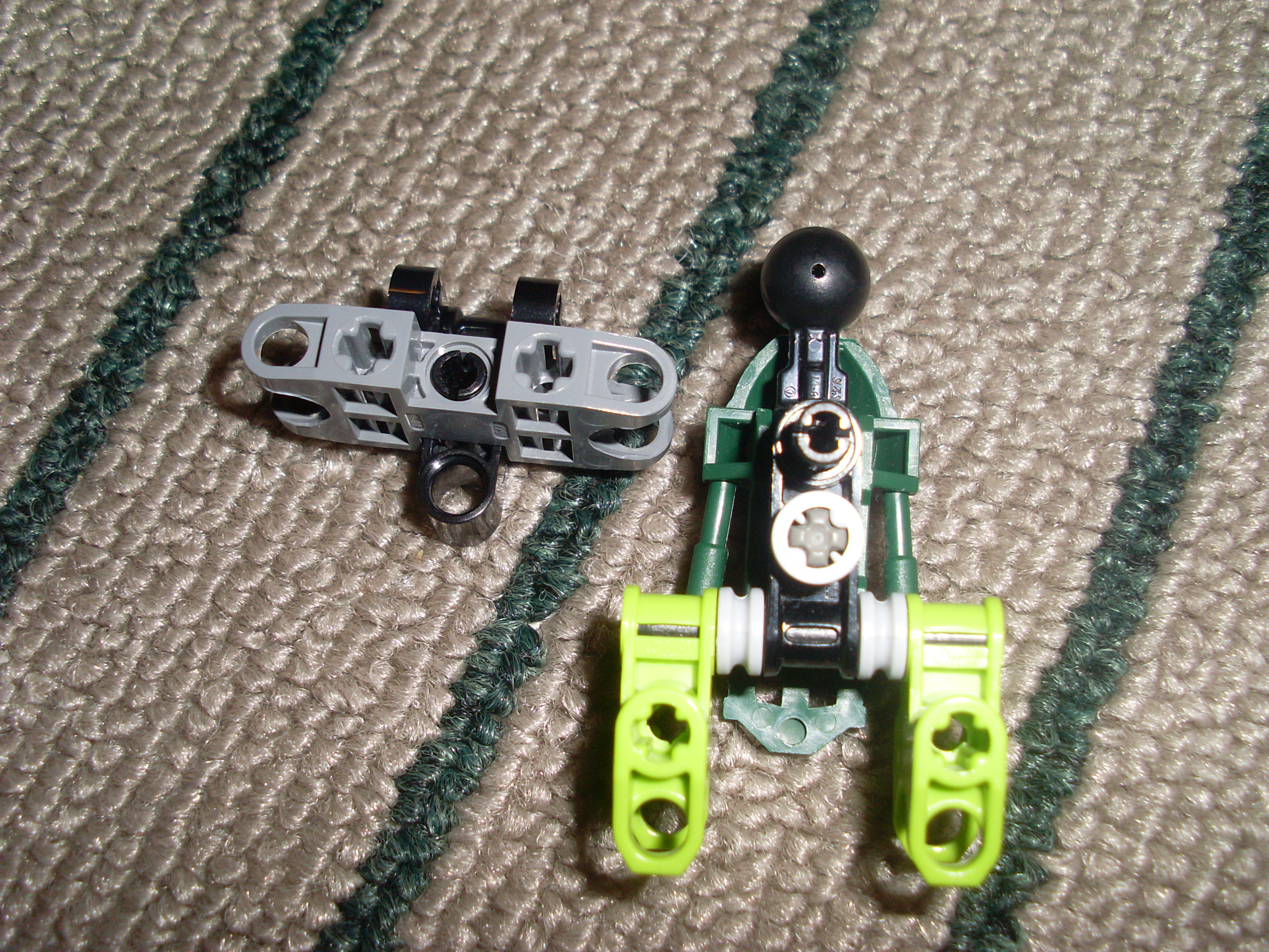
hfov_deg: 49.0
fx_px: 1393
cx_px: 634
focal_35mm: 38
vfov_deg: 37.7
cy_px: 476
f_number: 7.7
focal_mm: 6.3
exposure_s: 1/45
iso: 100
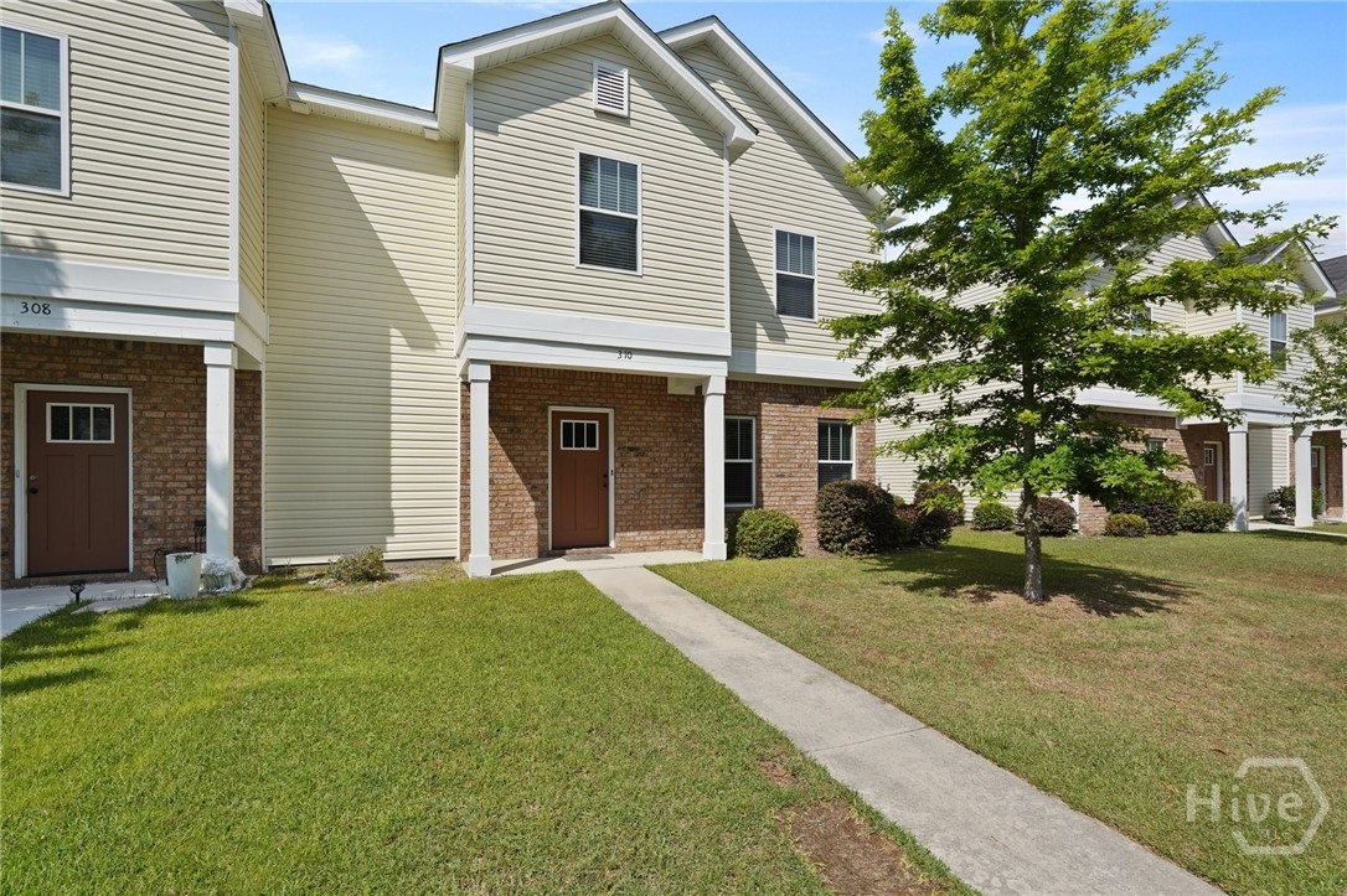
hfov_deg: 96.8
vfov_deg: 73.7
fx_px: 598
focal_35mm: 16
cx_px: 674
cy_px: 448
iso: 320
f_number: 9
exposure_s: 1/400
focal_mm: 16
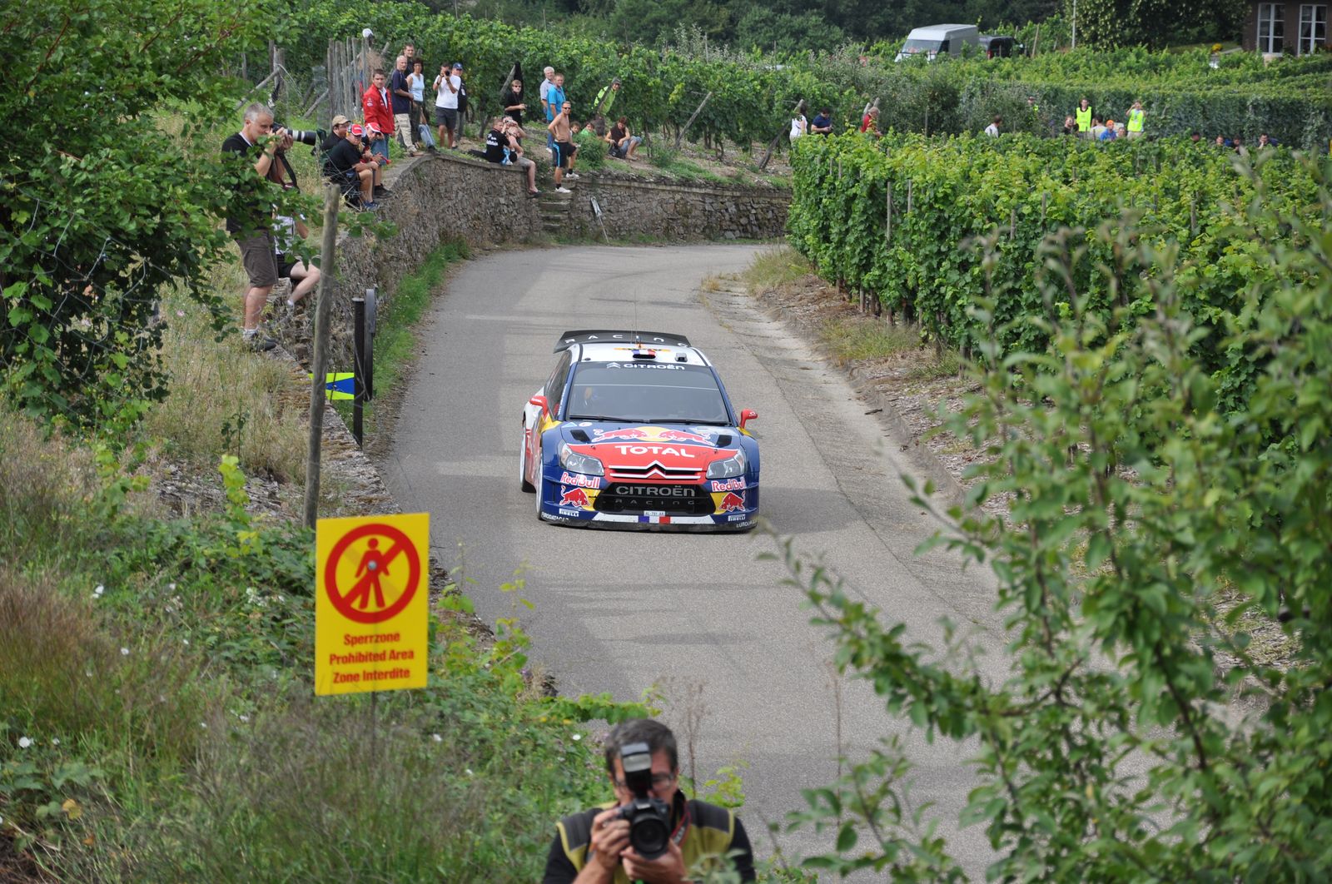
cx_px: 666
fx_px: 5819
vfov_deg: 8.7
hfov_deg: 13.1
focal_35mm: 158
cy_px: 442
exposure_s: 1/500
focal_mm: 105
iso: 200
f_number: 5.6
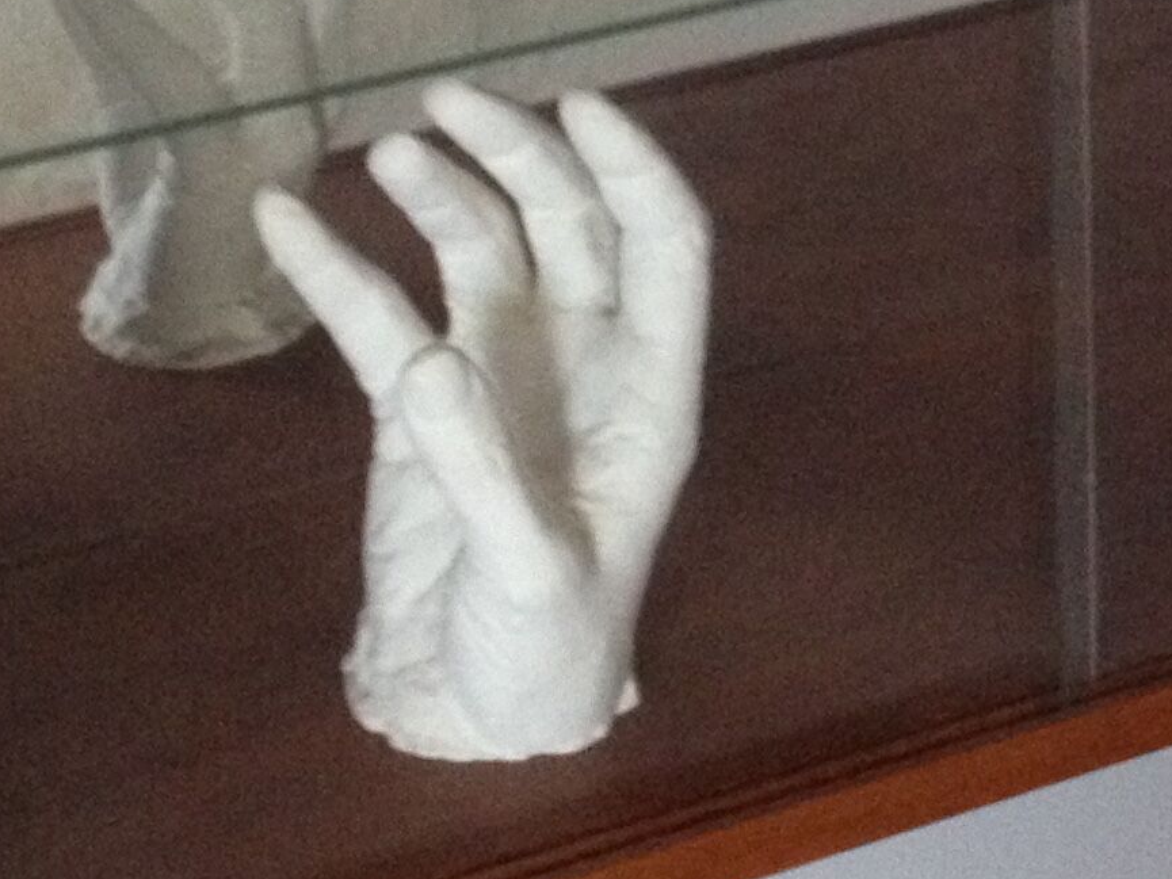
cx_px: 942
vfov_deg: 11.2
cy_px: 79
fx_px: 4470
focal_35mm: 132
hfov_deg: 14.8
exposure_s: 1/20
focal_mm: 4.28
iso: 320
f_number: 2.4
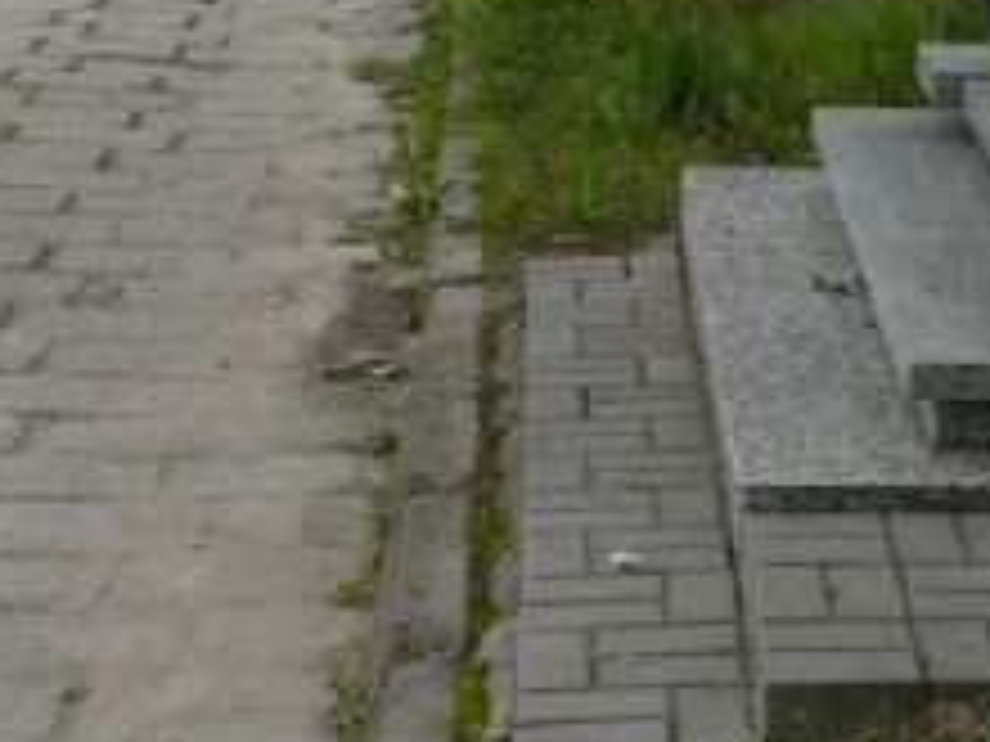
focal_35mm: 102
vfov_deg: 13.9
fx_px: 2917
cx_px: 1202
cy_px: 1012
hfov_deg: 18.2
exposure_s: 1/200
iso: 100
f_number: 5
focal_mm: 7.4
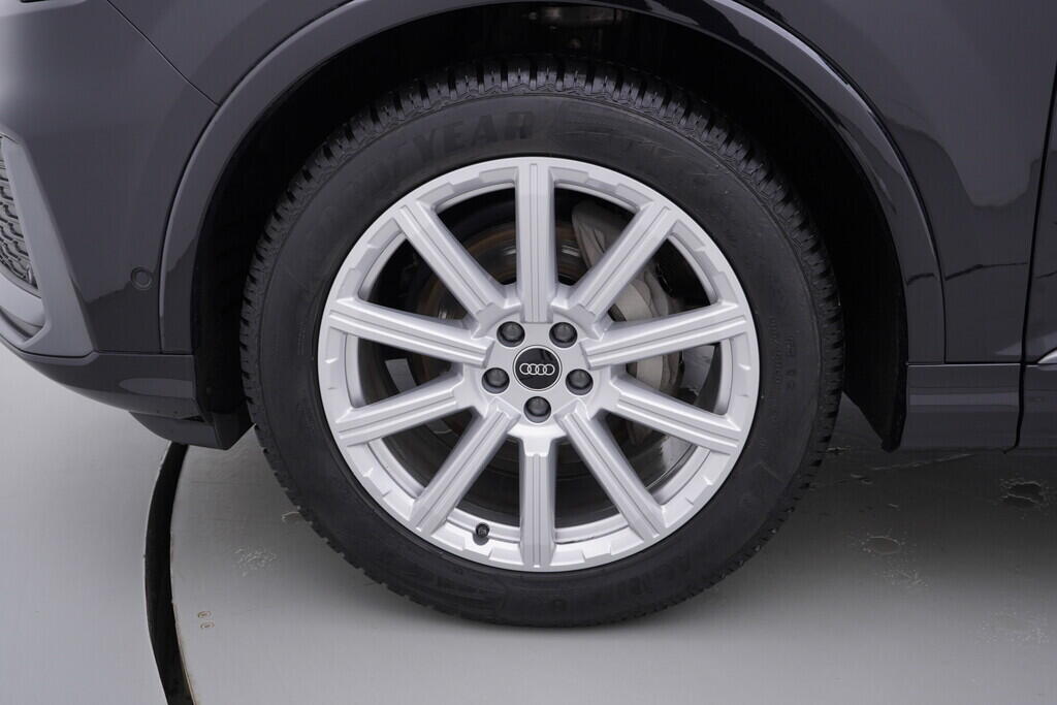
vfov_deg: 36.9
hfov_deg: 53.1
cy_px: 352
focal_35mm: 36
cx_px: 528
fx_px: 1057
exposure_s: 1/60
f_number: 4
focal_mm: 24
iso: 125
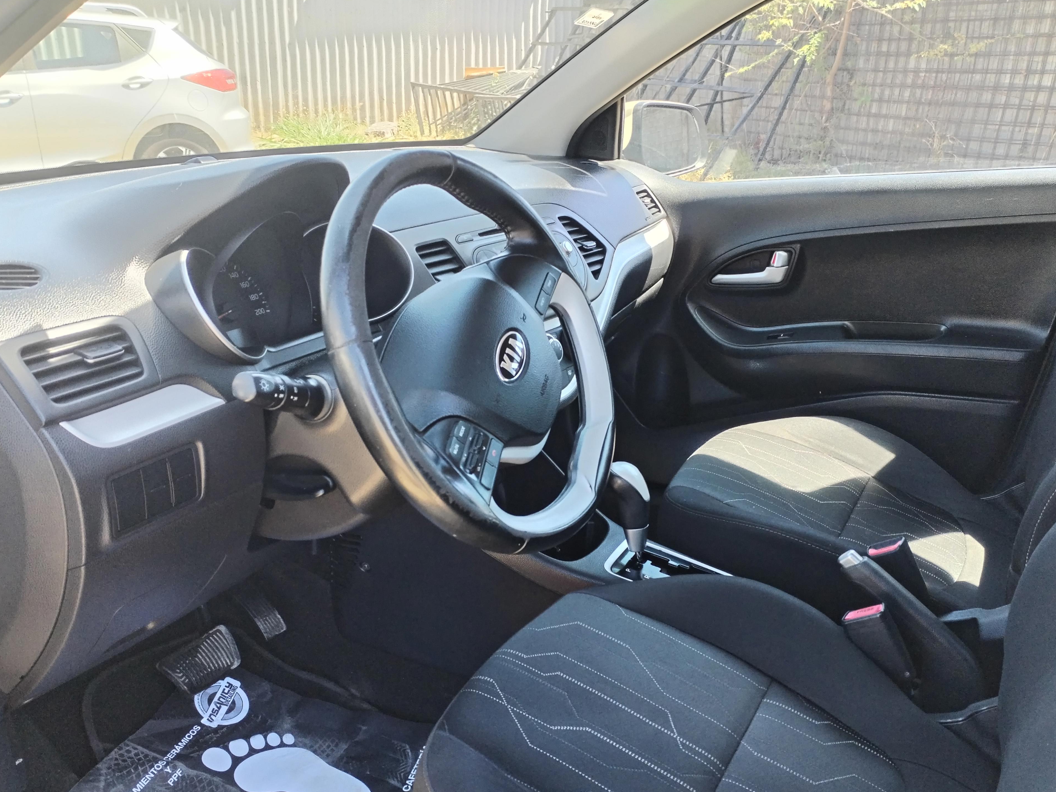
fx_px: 1068
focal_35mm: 35
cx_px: 551
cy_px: 470
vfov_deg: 40.5
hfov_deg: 52.6
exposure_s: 1/100
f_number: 1.8
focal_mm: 4.75
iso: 150
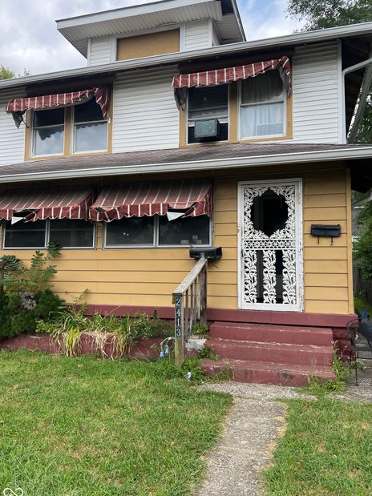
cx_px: 193
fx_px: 401
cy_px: 242
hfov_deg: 49.7
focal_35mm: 28
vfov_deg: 63.4
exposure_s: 1/1100
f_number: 1.5
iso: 50
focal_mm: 5.7
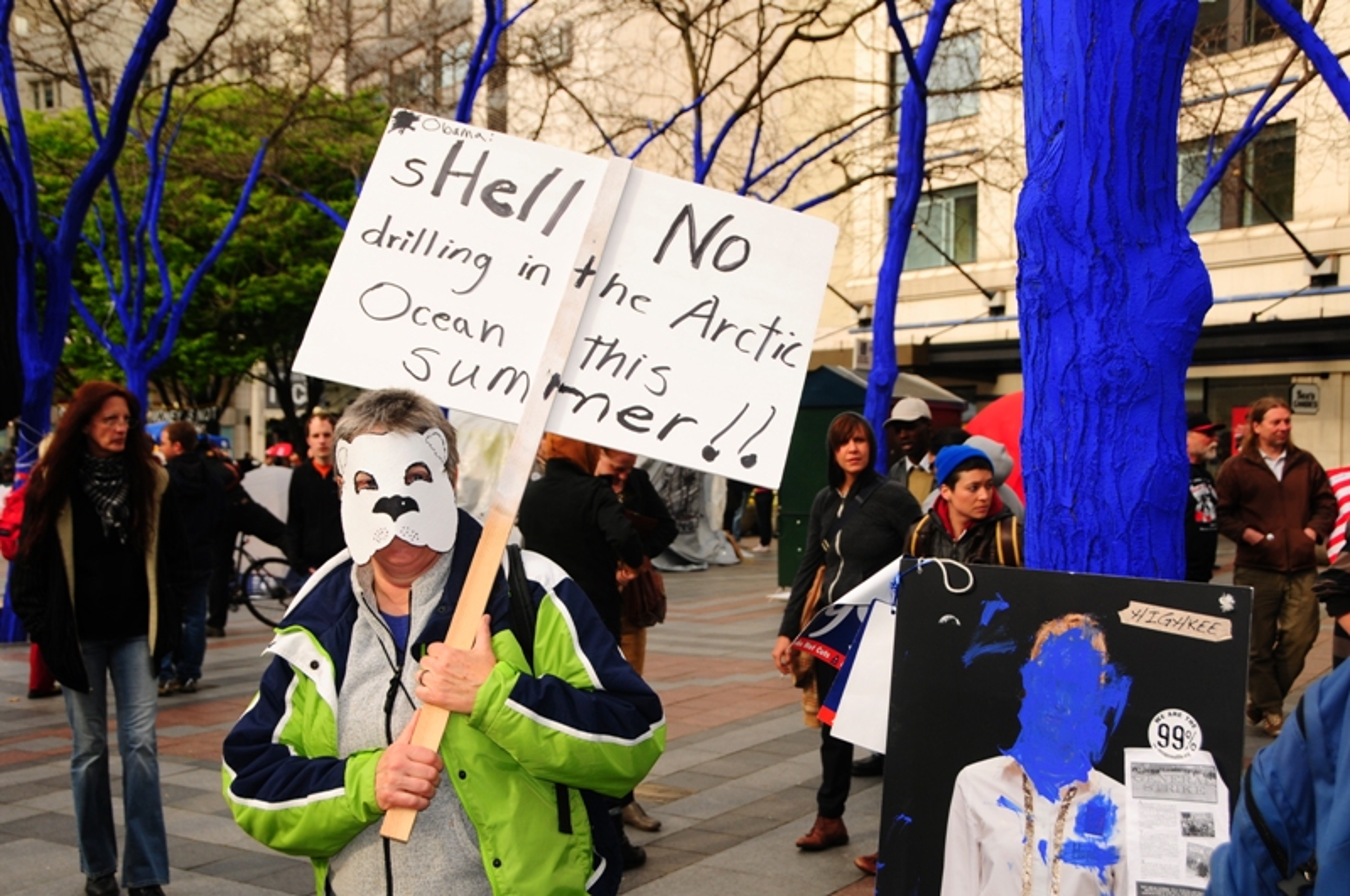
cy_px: 448
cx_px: 675
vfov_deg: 34.1
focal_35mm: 39
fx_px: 1460
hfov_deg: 49.6
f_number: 5
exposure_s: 1/250
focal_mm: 26
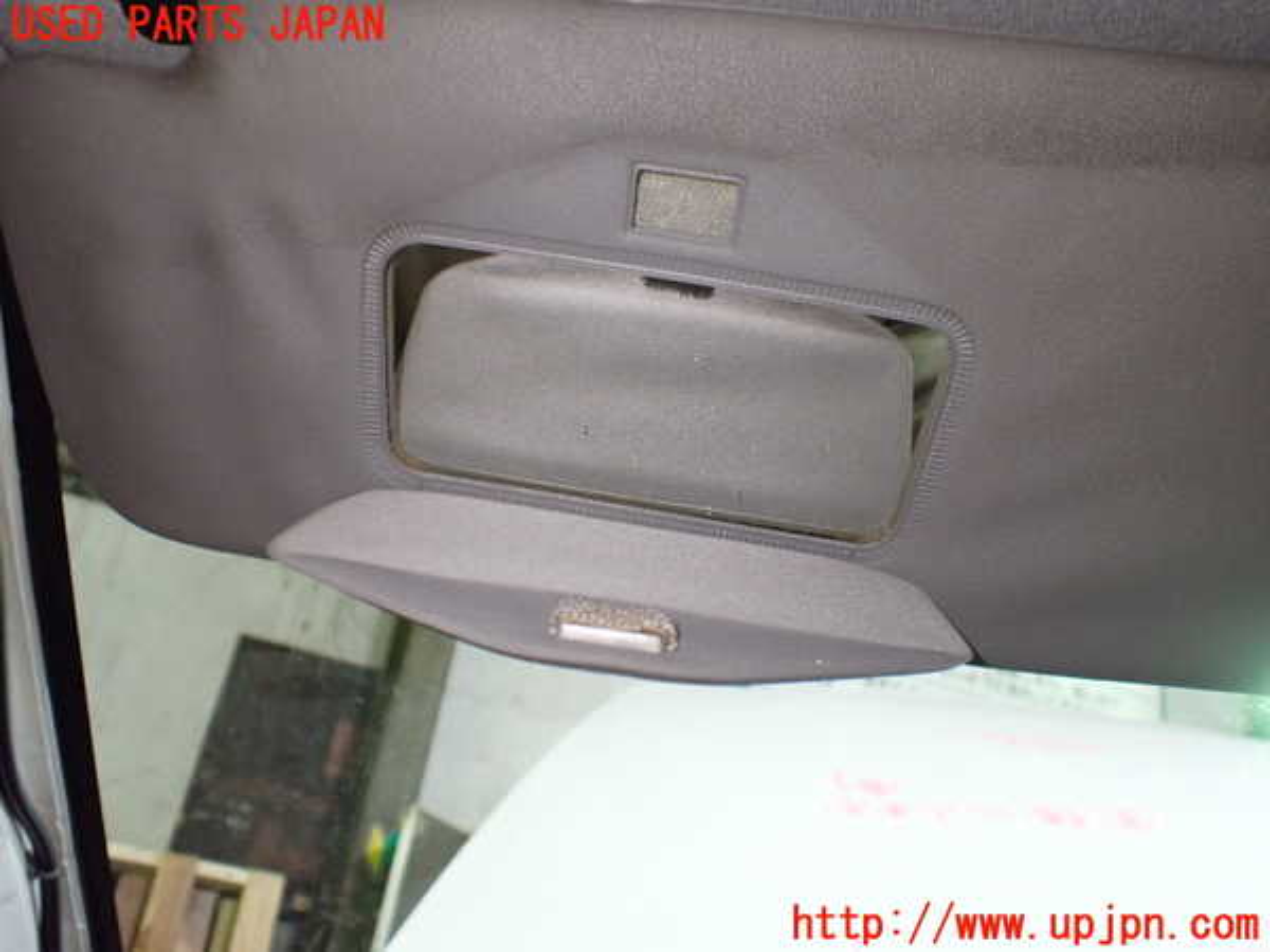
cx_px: 635
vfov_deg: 46.8
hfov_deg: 60.0
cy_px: 476
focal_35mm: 30
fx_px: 1101
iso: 800
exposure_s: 1/80
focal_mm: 5.4
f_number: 2.3
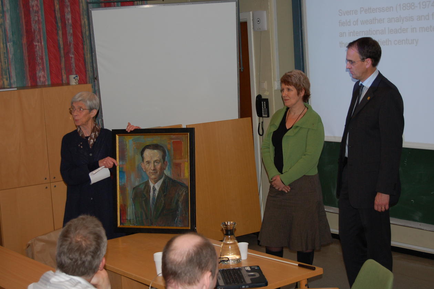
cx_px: 217
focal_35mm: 63
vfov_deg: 21.5
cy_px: 144
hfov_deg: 31.9
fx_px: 759
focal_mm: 42
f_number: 5.3
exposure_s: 1/60
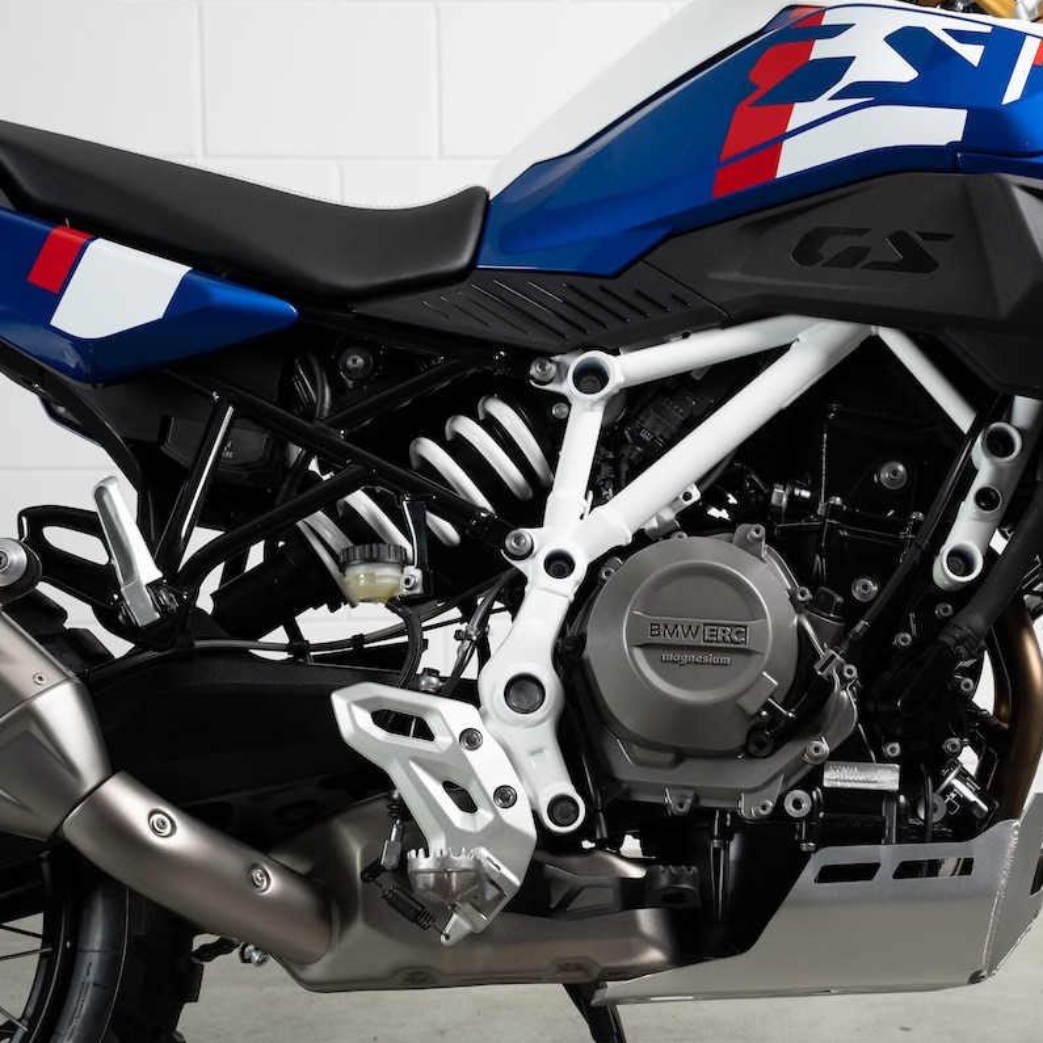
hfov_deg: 22.3
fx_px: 2625
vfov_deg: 22.5
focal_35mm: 77
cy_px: 522
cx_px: 745
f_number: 8
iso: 2000
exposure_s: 1/30
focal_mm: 60
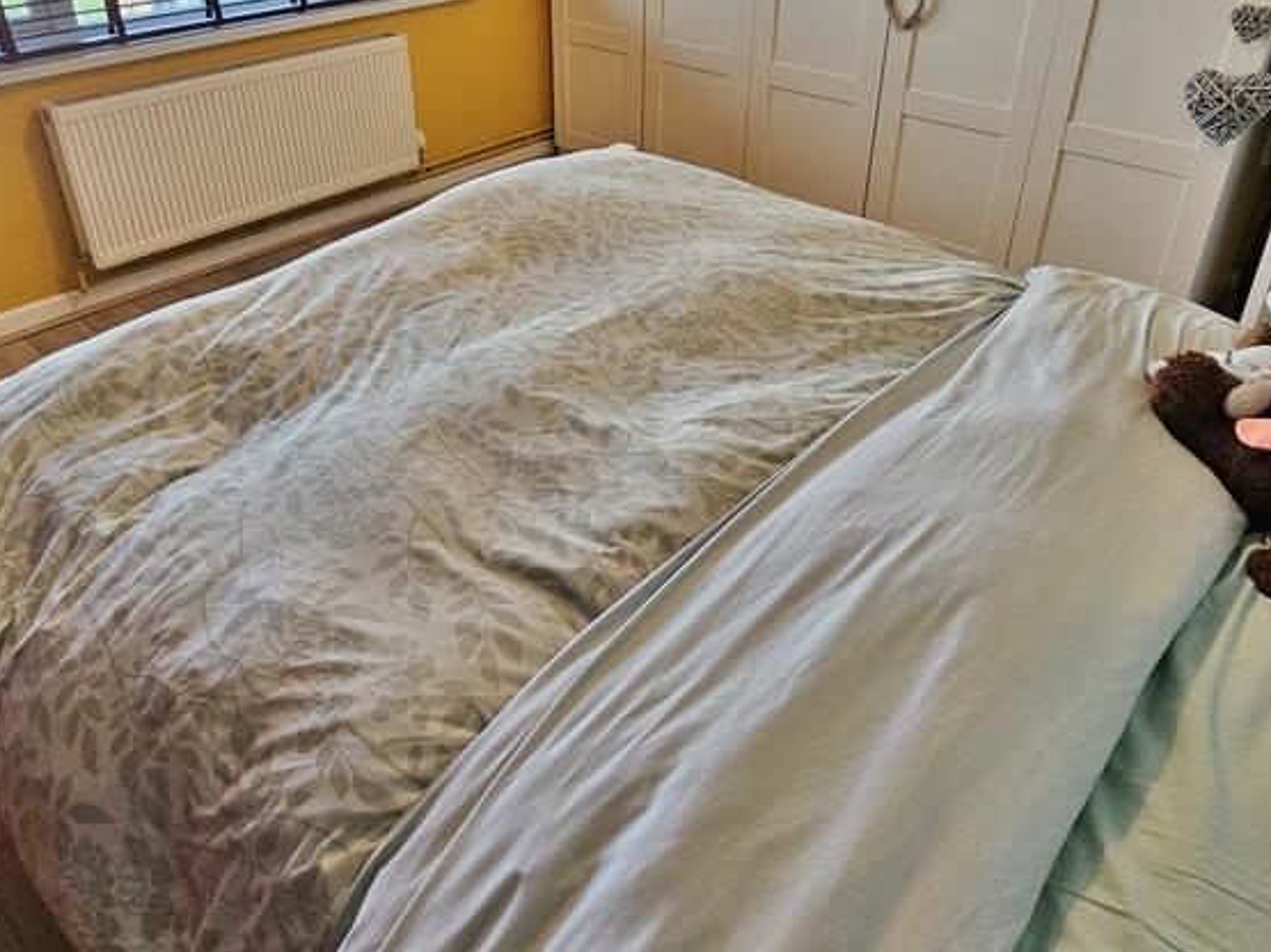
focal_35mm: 24
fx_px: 881
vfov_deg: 55.2
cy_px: 293
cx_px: 609
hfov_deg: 71.6
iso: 320
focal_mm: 2.2
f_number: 2.2
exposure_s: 1/50
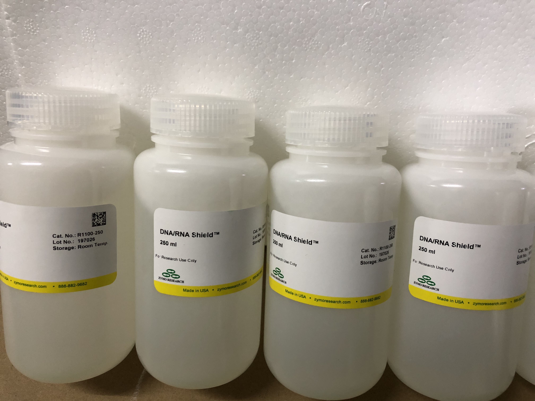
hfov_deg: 63.4
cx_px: 268
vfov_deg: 49.7
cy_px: 200
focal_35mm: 28
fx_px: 433
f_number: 1.8
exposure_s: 1/17
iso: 64
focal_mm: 3.99
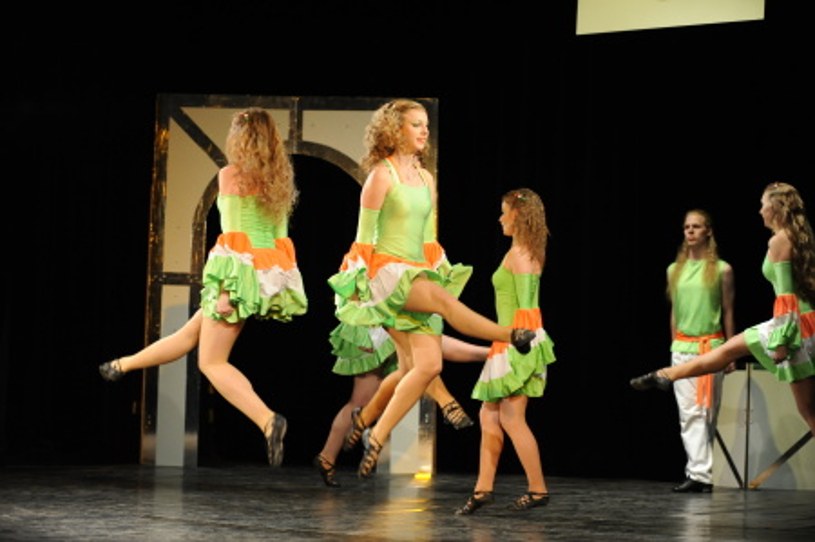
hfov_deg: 25.4
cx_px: 408
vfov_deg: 17.0
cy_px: 271
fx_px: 1809
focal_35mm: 80
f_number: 3.2
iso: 2000
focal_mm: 80
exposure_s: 1/320
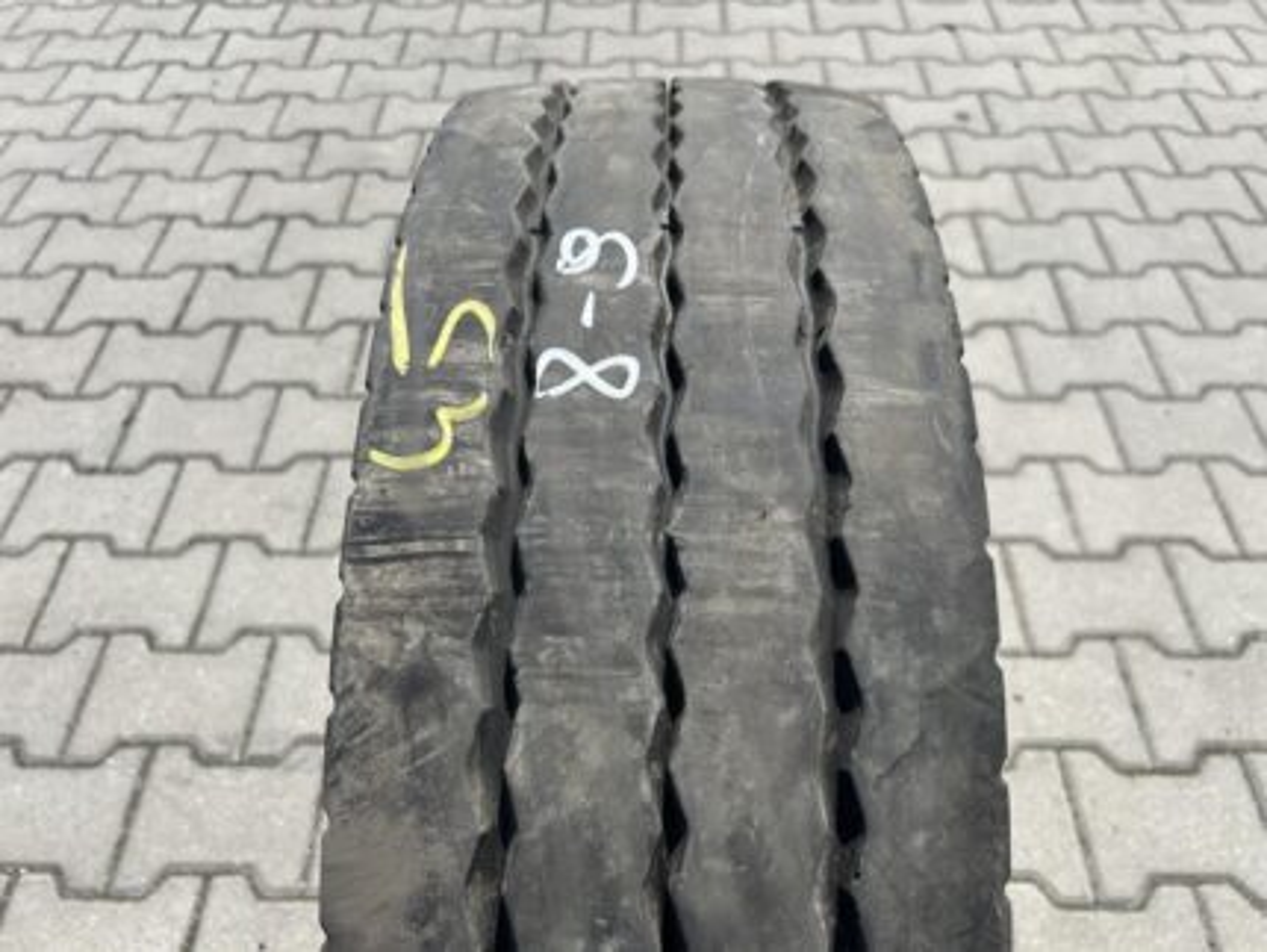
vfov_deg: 53.1
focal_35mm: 26
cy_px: 476
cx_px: 634
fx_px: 952
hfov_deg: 67.3
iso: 50
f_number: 1.5
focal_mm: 5.7
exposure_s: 1/2915
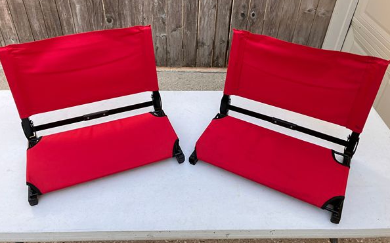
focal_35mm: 30
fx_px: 319
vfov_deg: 41.8
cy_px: 109
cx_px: 194
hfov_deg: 62.9
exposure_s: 1/218
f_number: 1.8
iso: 25
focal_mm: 3.99
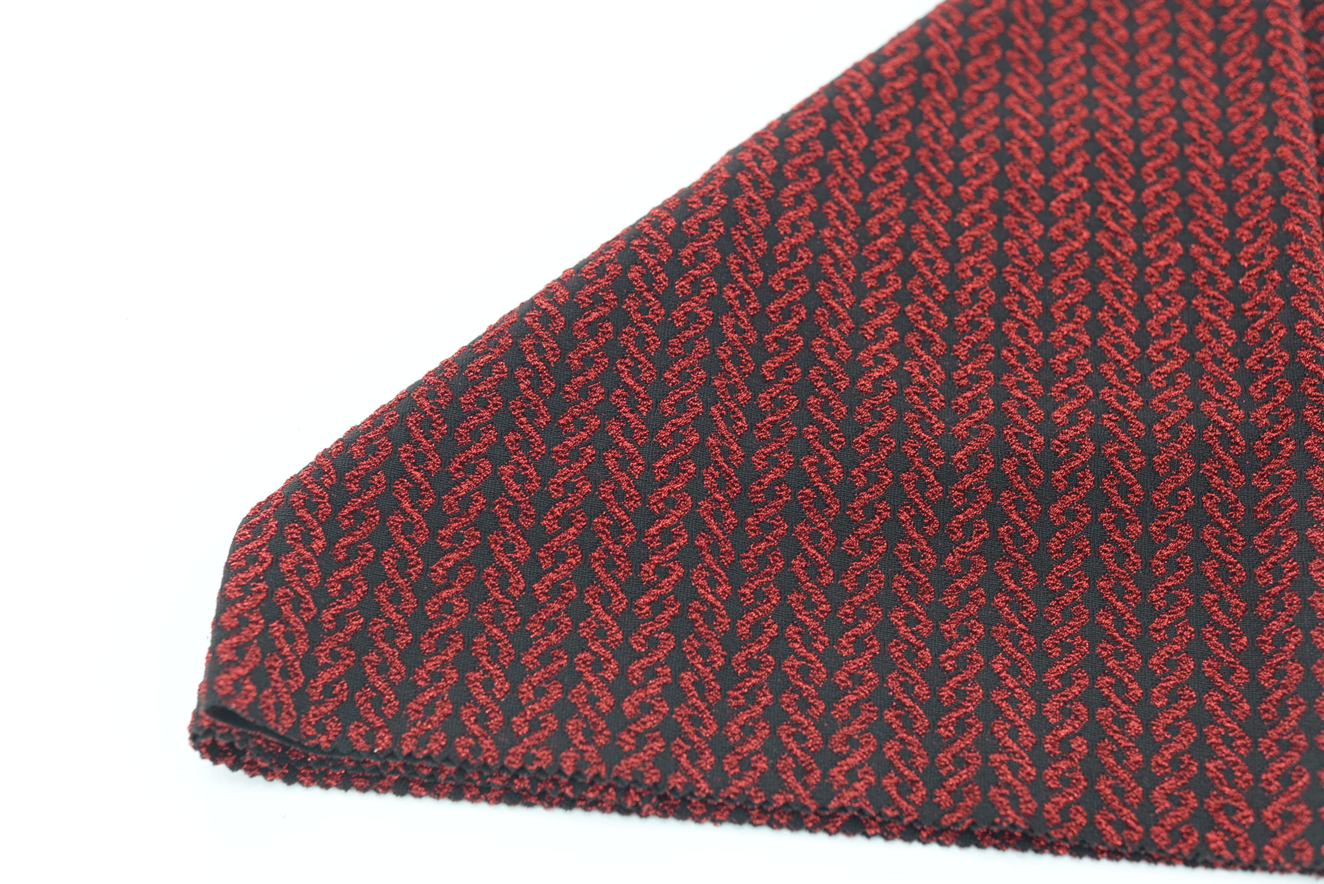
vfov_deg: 27.0
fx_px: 1839
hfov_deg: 39.6
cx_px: 662
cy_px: 442
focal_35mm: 50
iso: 100
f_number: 4
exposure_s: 1/40
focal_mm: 50
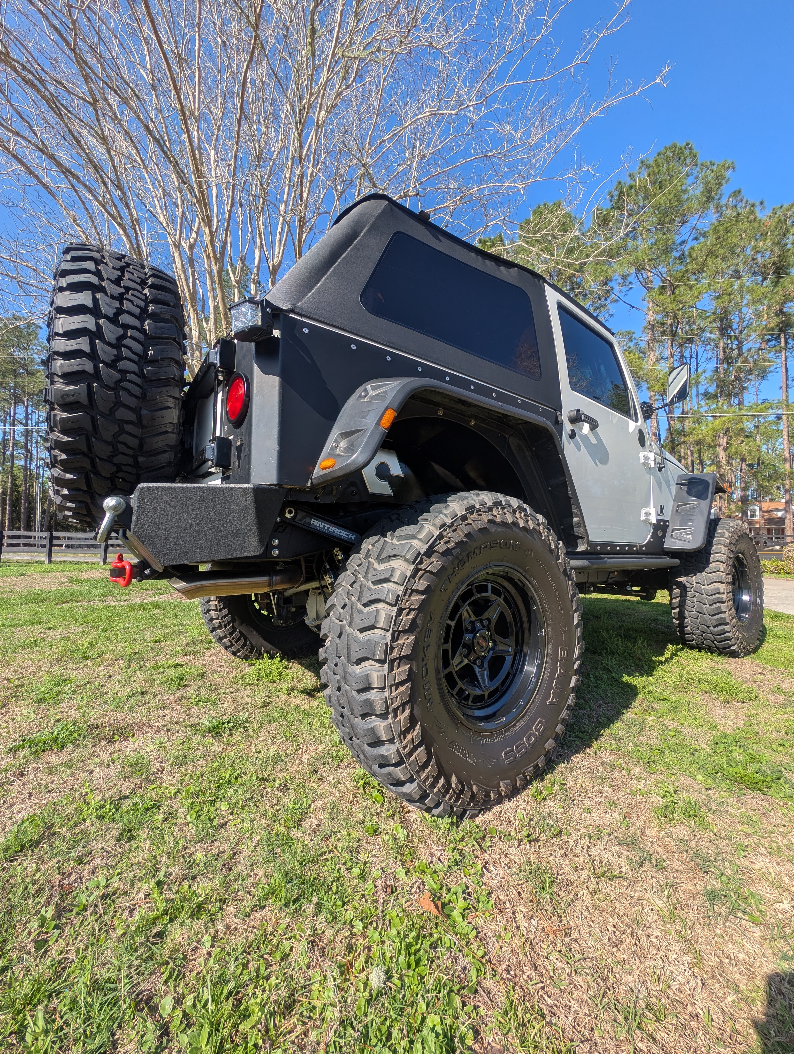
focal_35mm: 12
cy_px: 527
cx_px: 397
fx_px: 366
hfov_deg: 94.6
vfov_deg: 110.5
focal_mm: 2.23
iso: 37
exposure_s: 1/856
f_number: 1.95
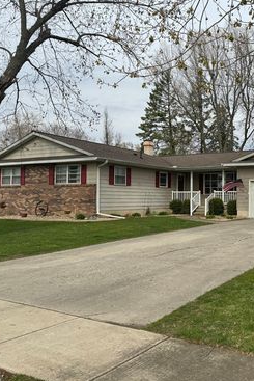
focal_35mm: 34
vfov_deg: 55.8
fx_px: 359
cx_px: 217
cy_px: 189
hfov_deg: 37.0
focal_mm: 6.86
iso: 80
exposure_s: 1/3802
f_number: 1.78
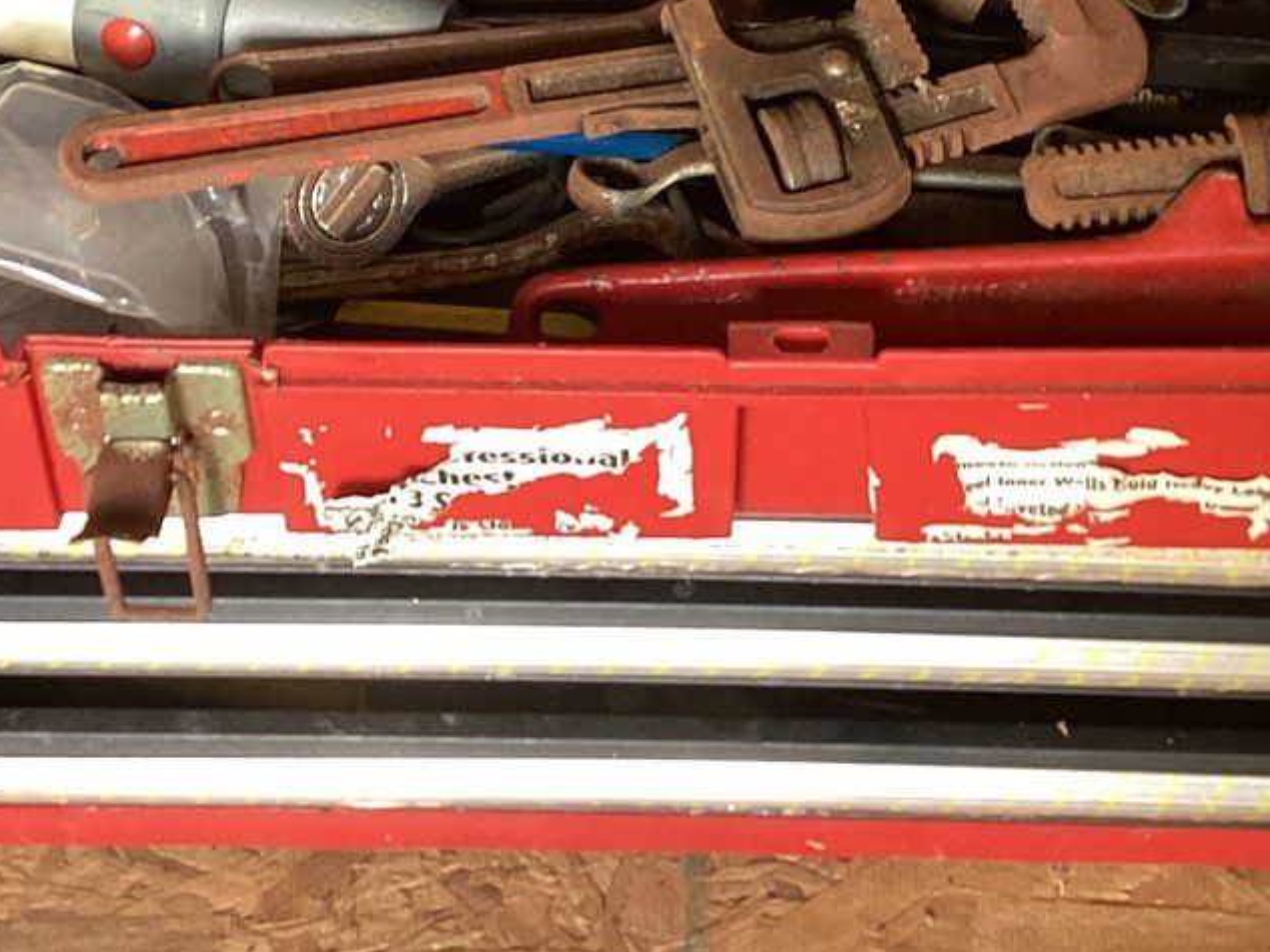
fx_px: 2714
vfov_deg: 18.8
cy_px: -177
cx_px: 638
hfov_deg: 26.3
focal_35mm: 74
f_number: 2.4
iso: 200
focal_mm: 3.3
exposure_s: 1/60
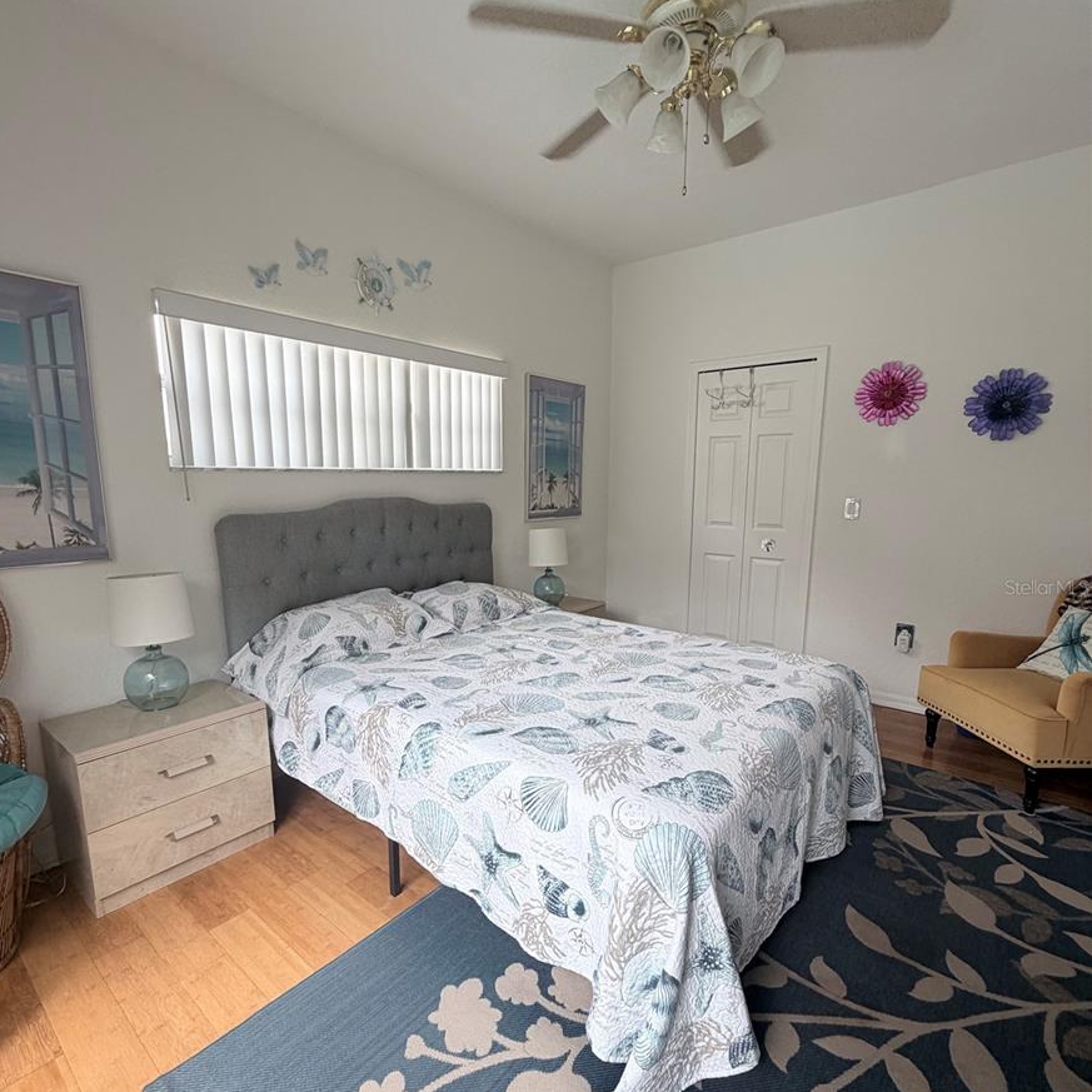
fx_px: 607
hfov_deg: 83.9
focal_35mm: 17
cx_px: 530
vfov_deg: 83.8
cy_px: 587
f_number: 2.2
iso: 100
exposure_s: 1/121
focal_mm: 2.22
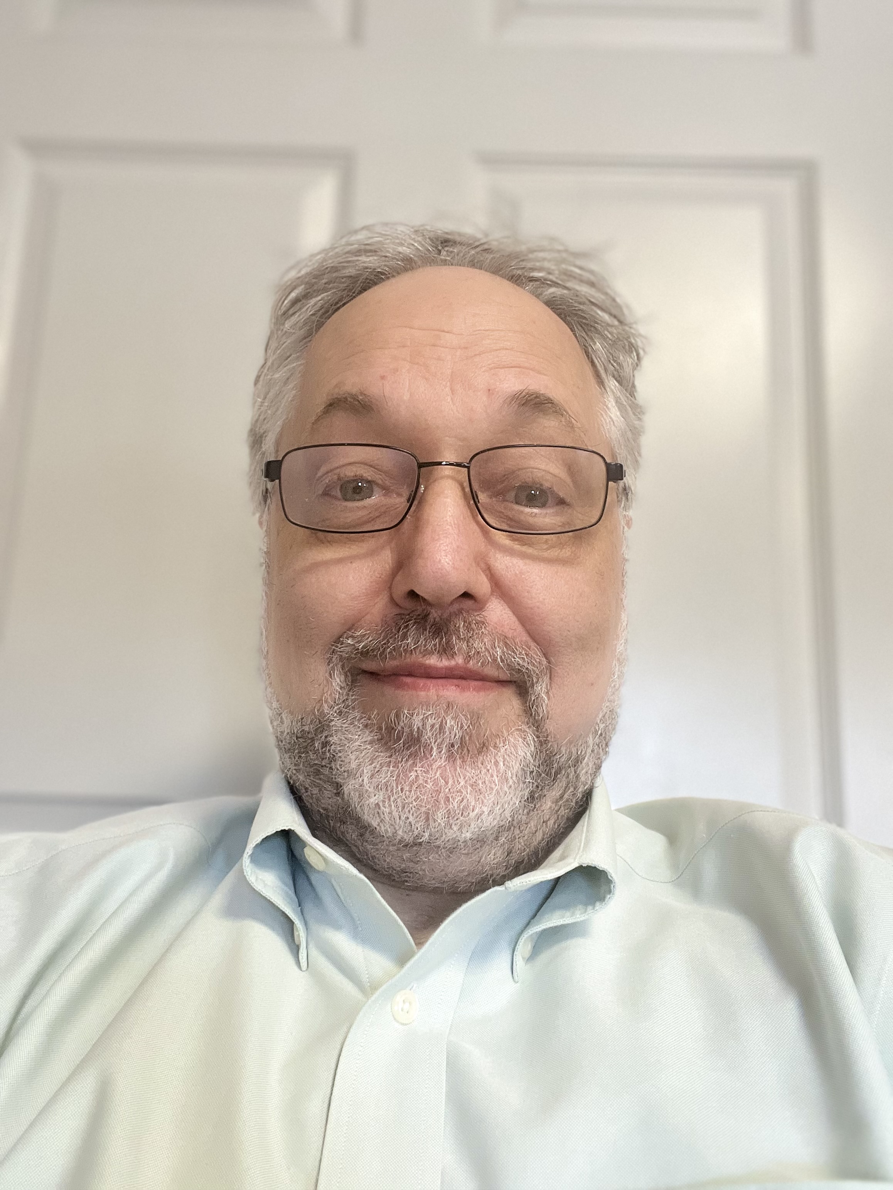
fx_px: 1032
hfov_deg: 46.8
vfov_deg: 60.0
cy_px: 595
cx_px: 446
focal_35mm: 30
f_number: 2.2
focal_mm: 2.71
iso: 320
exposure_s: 1/60
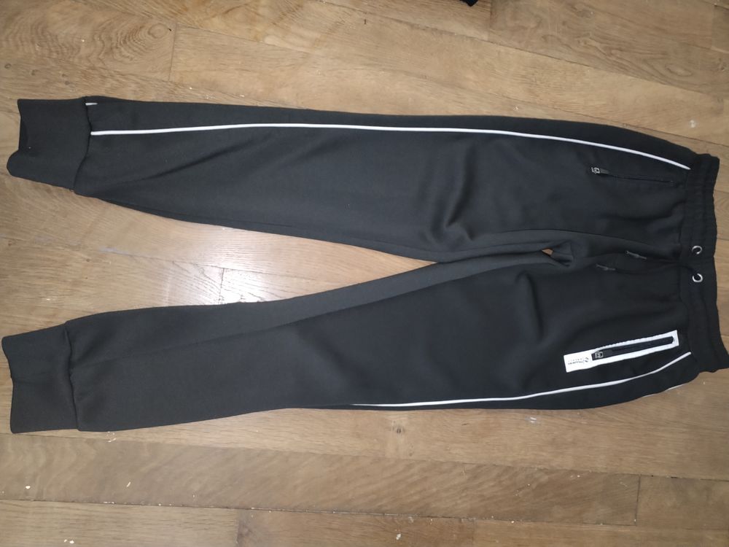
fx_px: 548
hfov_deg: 67.3
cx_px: 364
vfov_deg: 53.1
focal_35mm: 26
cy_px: 274
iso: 1956
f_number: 1.8
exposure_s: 1/16.7
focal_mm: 4.75
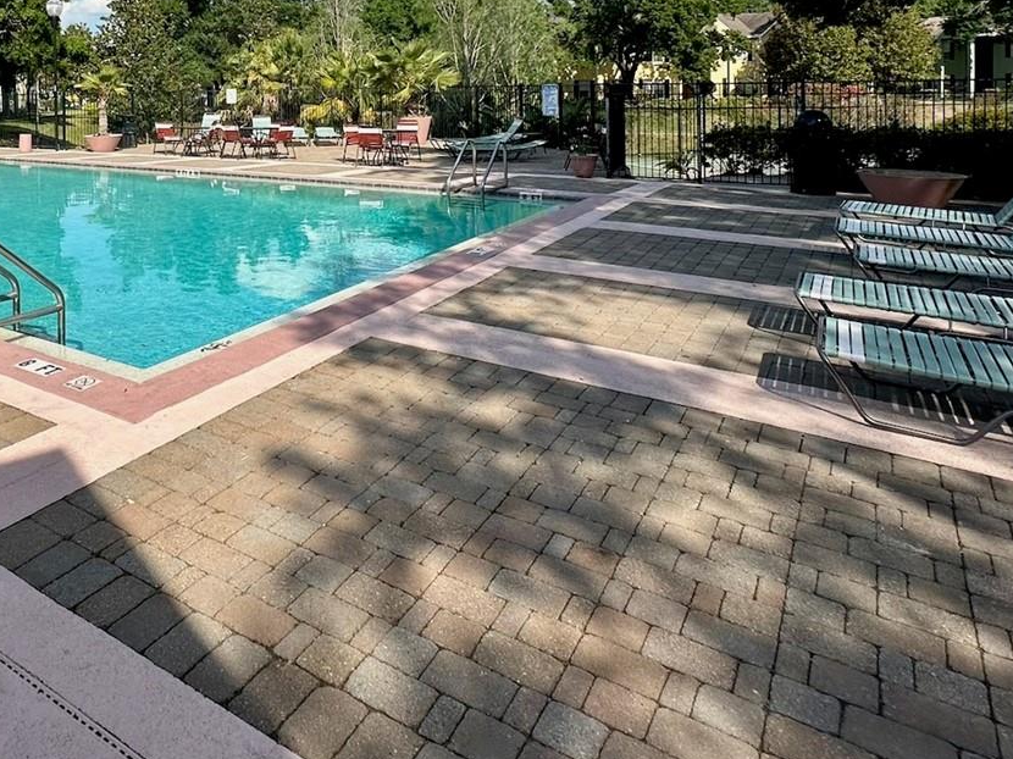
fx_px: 790
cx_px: 281
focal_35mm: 27
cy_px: 100
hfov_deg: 62.4
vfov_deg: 47.1
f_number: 2.2
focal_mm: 2.22
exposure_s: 1/1887
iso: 50
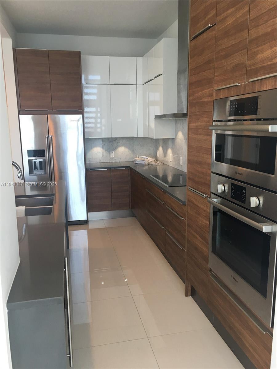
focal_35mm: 29
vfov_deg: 61.7
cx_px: 138
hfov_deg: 48.2
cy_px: 184
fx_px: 309
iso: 32
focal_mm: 4.15
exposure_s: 1/30
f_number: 2.2
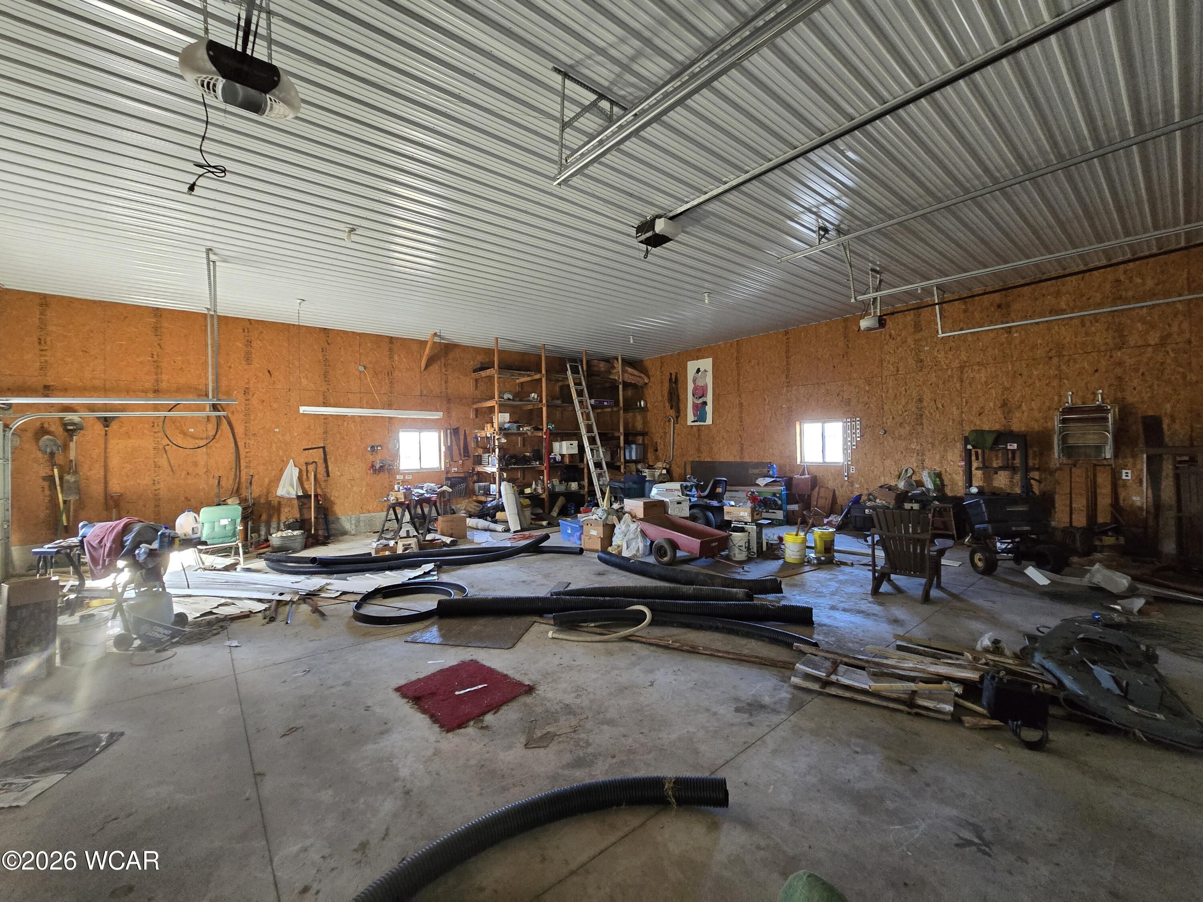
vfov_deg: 89.9
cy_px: 451
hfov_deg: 106.2
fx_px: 452
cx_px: 602
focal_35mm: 13
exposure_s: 1/60
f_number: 2.2
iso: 640
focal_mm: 2.2
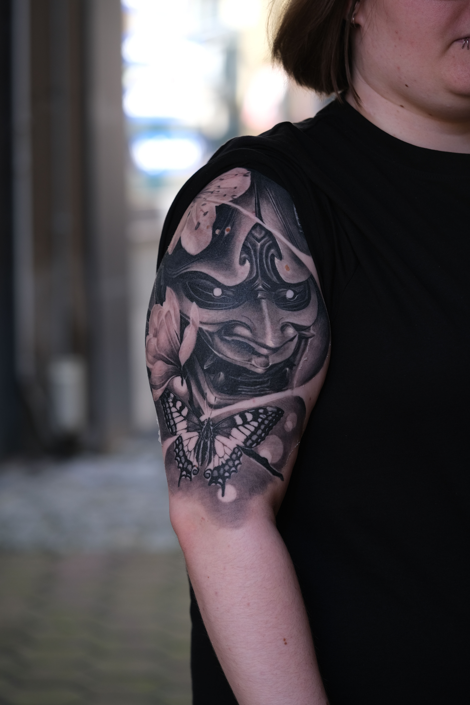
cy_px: 352
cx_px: 235
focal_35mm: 120
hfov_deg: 11.4
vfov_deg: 17.1
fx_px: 2350
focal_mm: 80
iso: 160
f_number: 3.6
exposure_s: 1/125
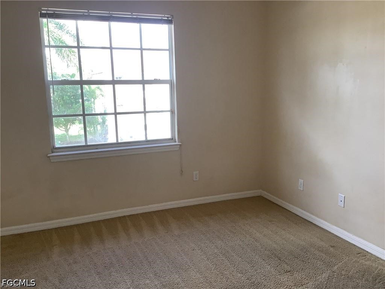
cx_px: 192
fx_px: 345
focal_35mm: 31
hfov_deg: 58.4
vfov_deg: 45.4
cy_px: 144
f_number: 2.4
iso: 50
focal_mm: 3.3
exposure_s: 1/60
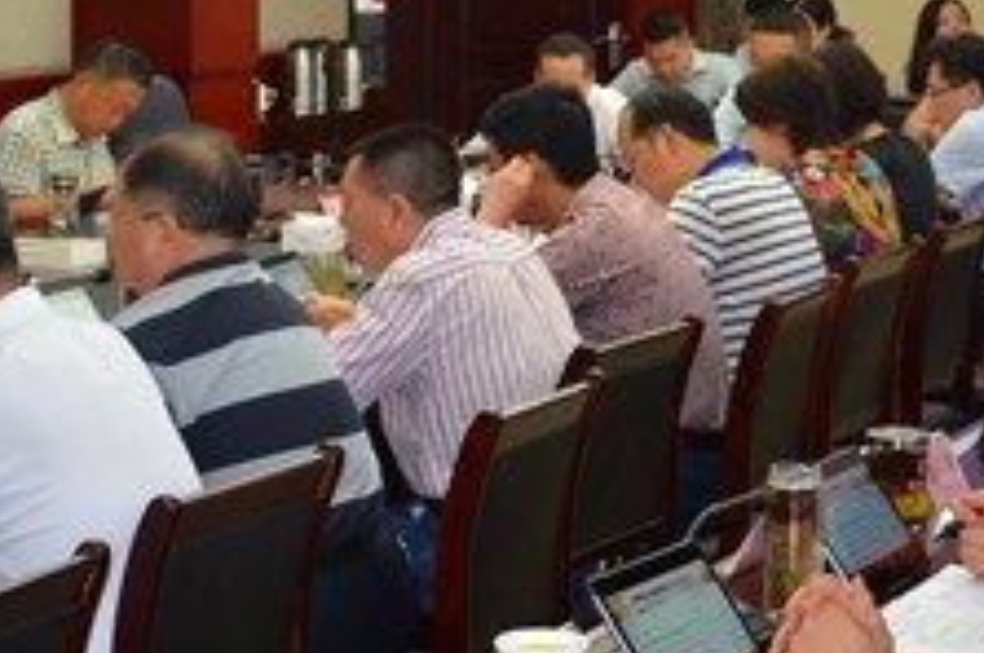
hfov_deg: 18.0
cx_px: 168
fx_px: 3078
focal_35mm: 113
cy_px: 26
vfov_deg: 12.0
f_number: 3.8
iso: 450
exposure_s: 1/60
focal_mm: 21
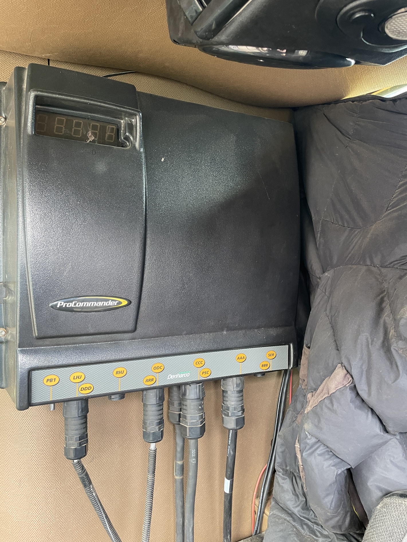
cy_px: 271
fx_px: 408
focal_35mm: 26
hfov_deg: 53.1
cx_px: 204
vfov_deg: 67.3
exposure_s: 1/60
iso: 200
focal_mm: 4.2
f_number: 1.6
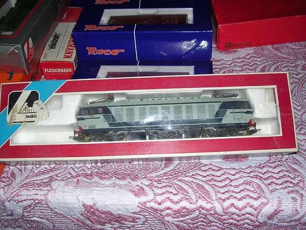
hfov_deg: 49.0
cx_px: 153
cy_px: 115
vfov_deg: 37.7
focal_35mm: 38
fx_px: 336
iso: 100
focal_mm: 5.8
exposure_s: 1/60.1
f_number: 2.8
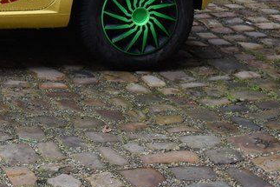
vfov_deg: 10.3
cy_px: -82
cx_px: -112
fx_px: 1000
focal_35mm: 129
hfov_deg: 15.0
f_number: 5
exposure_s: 1/100
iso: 400
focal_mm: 27
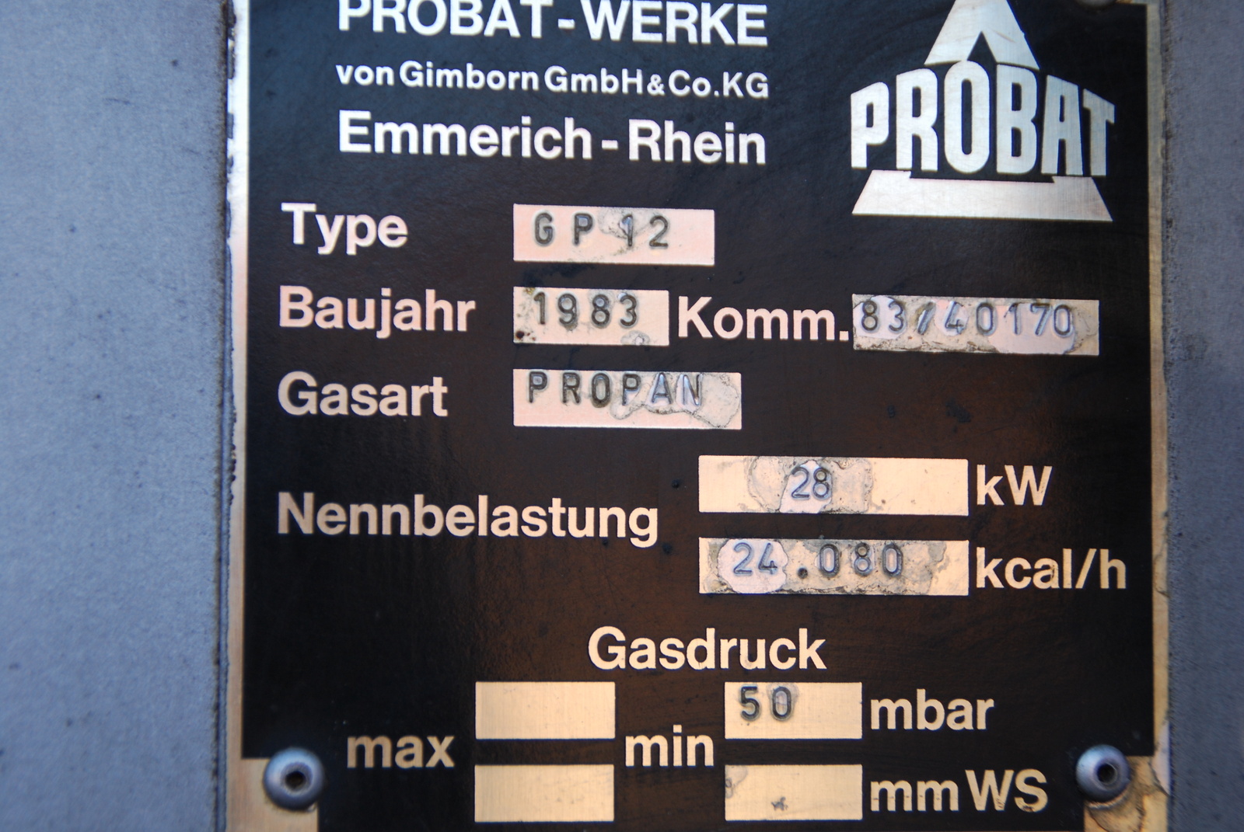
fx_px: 3529
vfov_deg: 13.5
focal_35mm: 102
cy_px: 416
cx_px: 622
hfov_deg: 20.0
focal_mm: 68
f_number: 5.3
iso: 200
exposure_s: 1/160
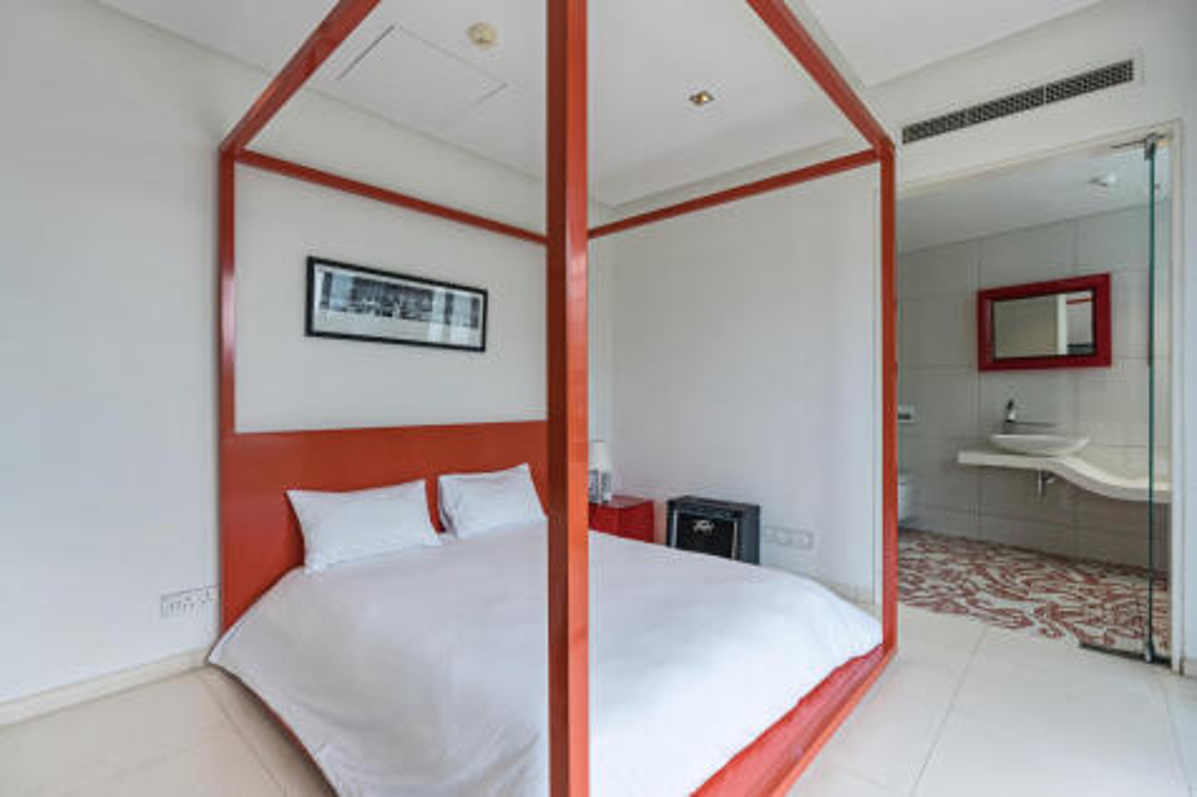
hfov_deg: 96.8
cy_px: 398
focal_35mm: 16
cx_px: 598
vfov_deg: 73.7
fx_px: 532
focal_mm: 16
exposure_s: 1/200
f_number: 6.3
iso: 320
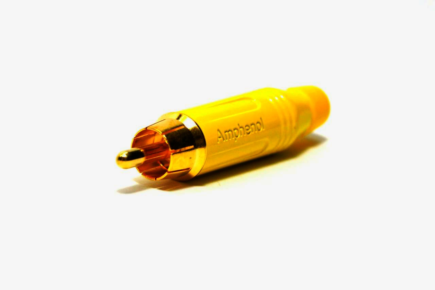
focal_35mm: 82
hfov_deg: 24.6
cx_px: 218
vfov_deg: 16.5
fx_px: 997
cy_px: 145
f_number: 11
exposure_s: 1/30
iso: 1600
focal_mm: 55
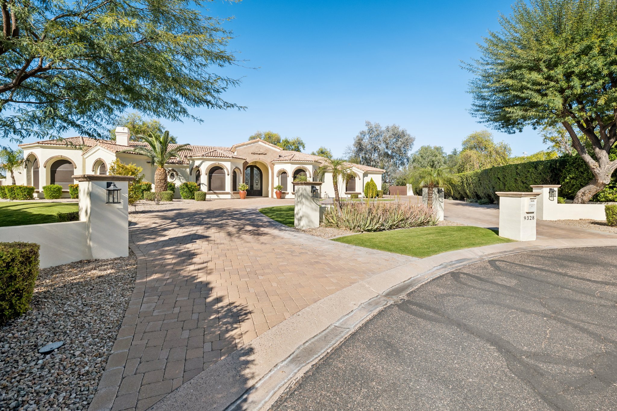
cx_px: 308
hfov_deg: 100.4
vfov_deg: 77.3
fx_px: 257
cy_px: 206
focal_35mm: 15
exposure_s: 1/1000
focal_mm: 15
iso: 400
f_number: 8
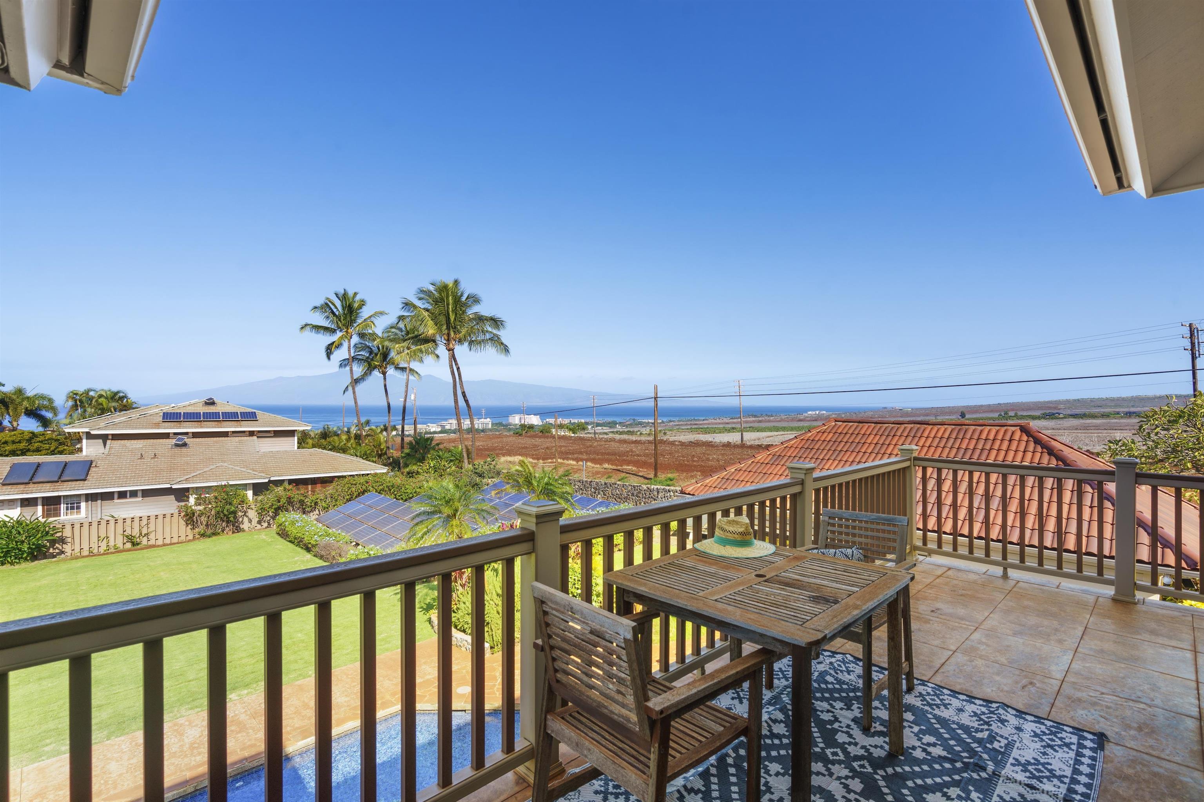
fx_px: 535
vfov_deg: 73.7
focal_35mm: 16
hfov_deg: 96.7
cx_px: 602
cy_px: 401
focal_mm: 16
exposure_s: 1/50
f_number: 8
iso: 100
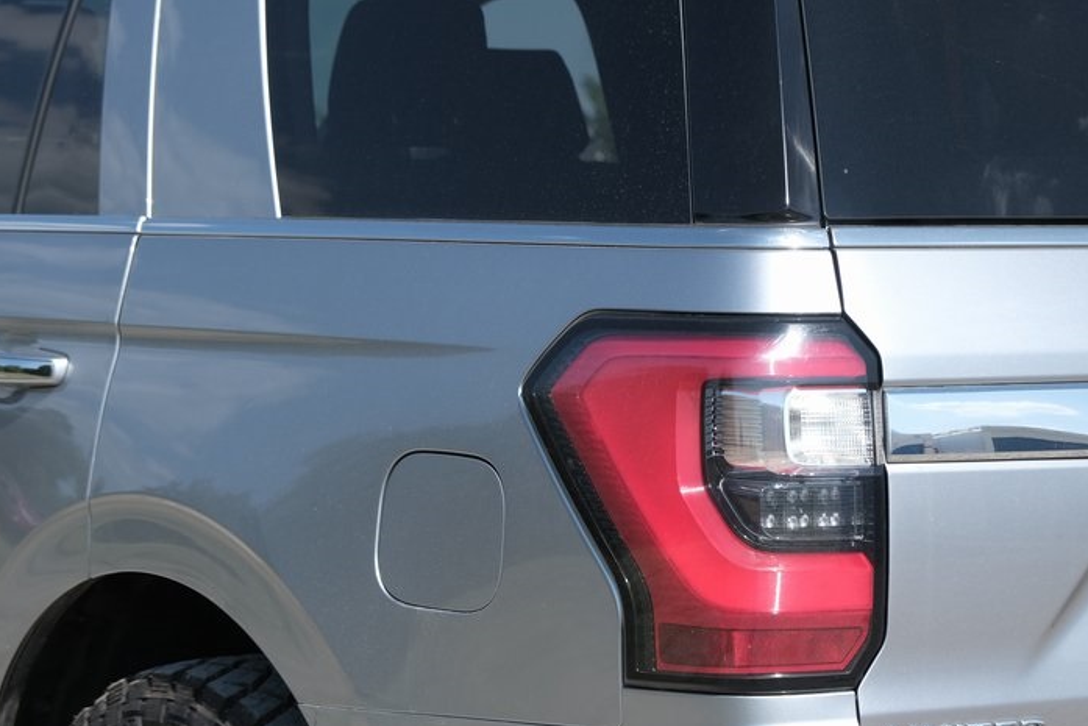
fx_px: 3506
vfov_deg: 11.8
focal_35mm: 116
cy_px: 482
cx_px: 766
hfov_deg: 17.6
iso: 160
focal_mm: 52.7
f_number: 5
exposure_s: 1/640
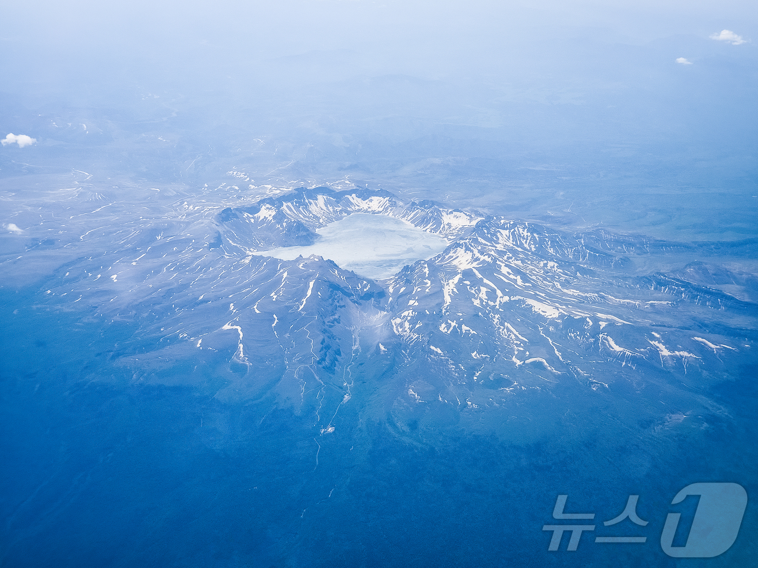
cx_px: 379
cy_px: 284
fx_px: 1511
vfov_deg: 21.3
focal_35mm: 69
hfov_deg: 28.2
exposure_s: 1/1000
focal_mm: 7
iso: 25
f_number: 2.4
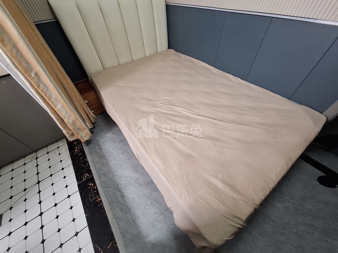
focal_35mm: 13
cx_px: 169
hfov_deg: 106.2
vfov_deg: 89.9
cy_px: 126
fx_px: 127
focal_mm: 1.74
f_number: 2.2
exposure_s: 1/50
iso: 200
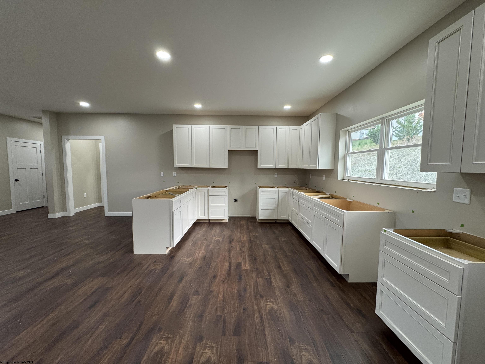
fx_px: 196
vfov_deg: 85.7
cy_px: 182
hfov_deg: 102.1
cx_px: 242
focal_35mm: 14
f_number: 2.2
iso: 200
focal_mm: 2.22
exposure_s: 1/120
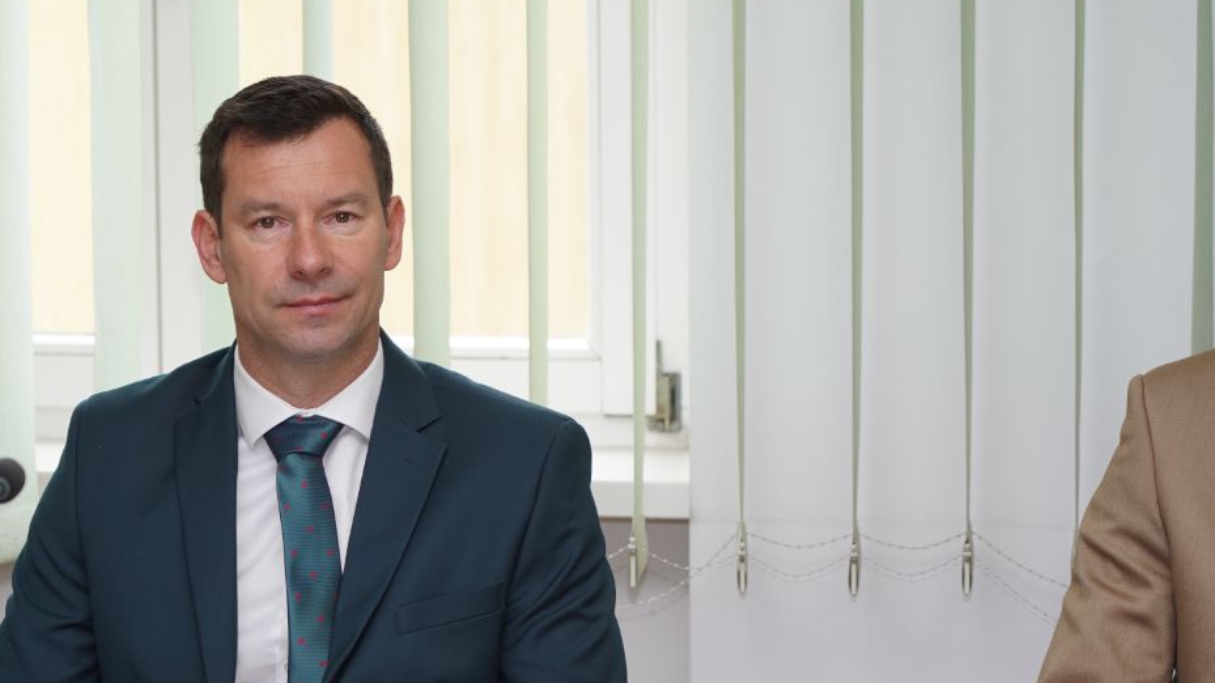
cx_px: 390
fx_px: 4960
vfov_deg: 7.9
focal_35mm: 154
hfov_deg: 13.9
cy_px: 427
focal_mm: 105
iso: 200
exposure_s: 1/100
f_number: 4
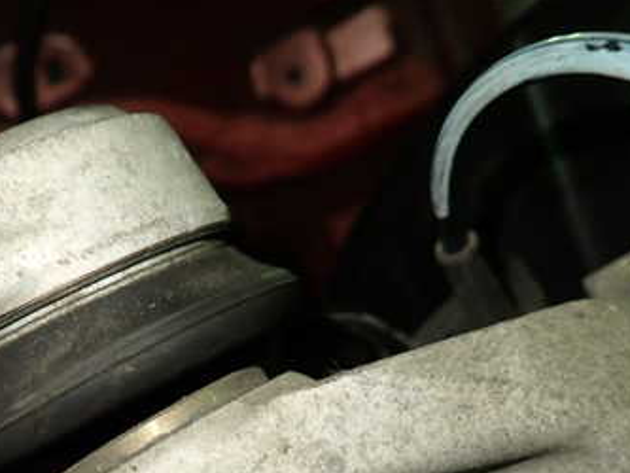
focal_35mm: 45
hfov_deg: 40.9
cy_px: 420
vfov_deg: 30.8
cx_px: 163
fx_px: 819
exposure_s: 1/50
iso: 200
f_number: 2
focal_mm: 4.5
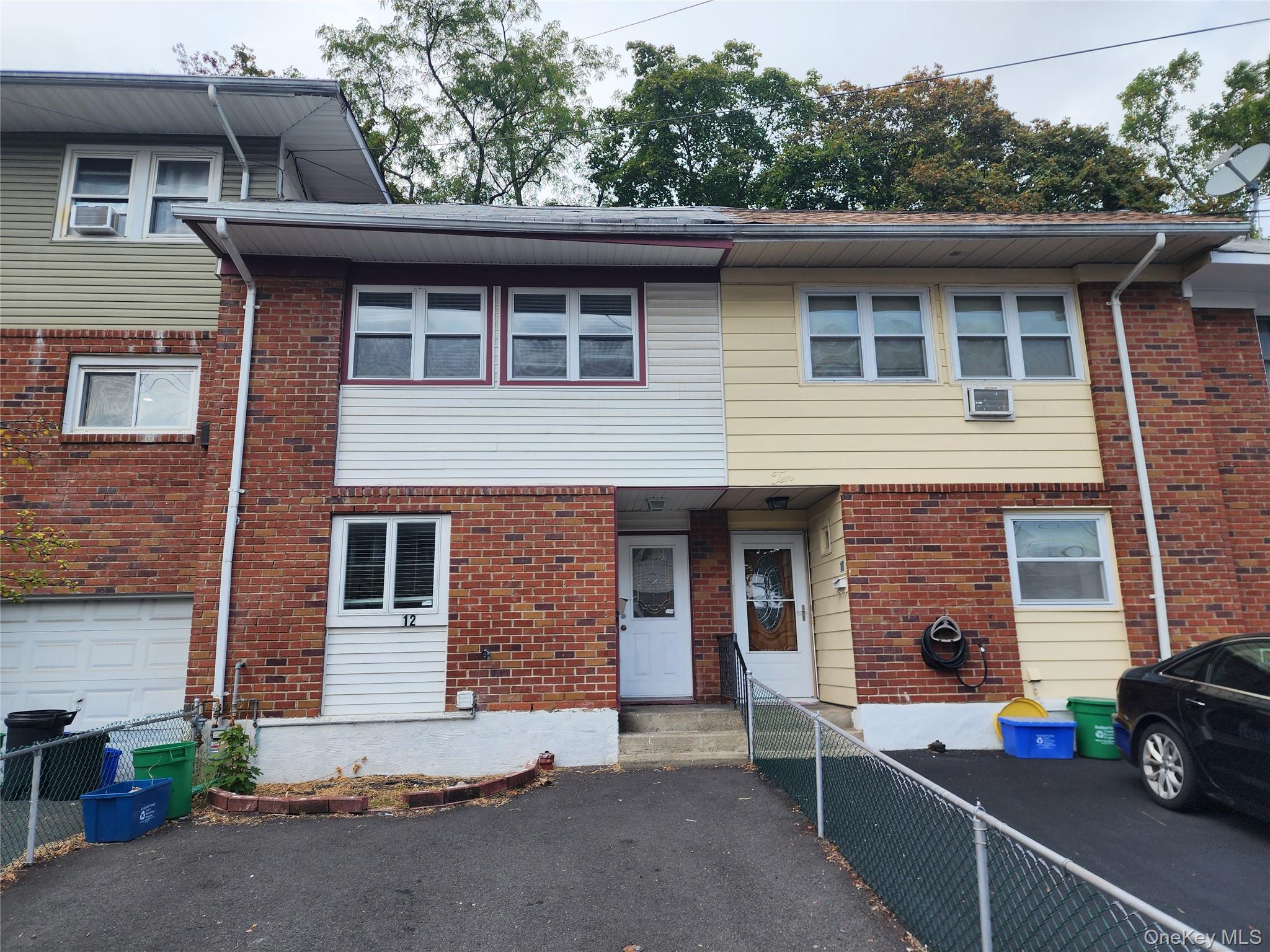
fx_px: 844
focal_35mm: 23
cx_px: 635
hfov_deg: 73.9
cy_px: 476
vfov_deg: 58.9
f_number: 1.8
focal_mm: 6.4
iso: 12
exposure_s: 1/734
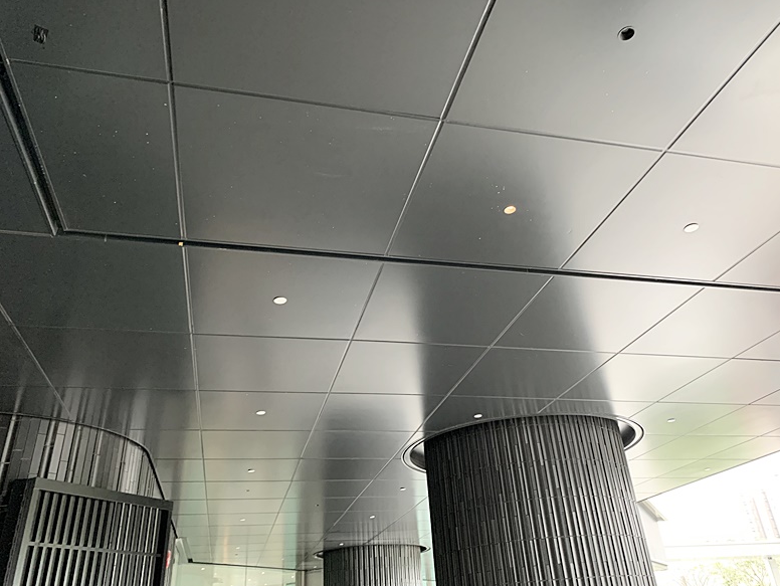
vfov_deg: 51.4
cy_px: 294
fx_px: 609
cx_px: 404
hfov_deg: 65.3
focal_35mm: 27
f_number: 1.8
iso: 320
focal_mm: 4.25
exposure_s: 1/60
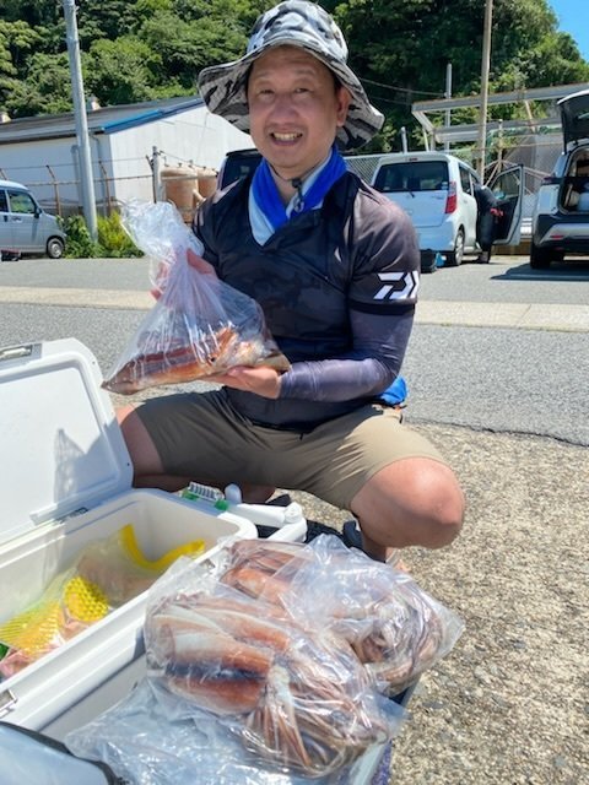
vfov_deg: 67.3
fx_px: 590
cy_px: 392
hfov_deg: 53.1
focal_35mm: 26
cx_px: 294
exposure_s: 1/1927
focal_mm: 4.25
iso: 32
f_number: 1.8
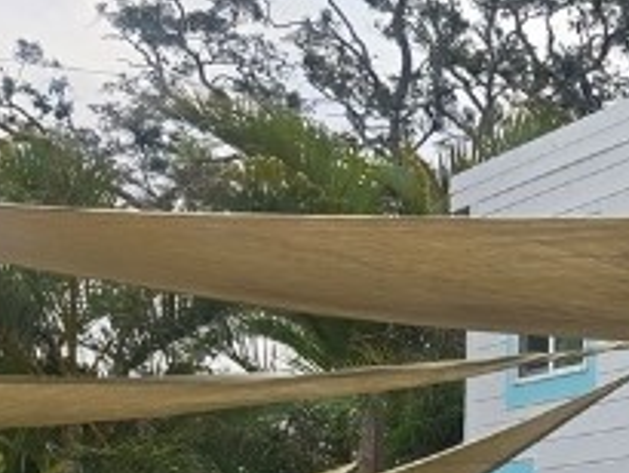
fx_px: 2091
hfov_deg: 13.4
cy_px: 620
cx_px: 1424
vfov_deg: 12.5
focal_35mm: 115
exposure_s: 1/389
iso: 12
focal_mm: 6.3
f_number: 1.7
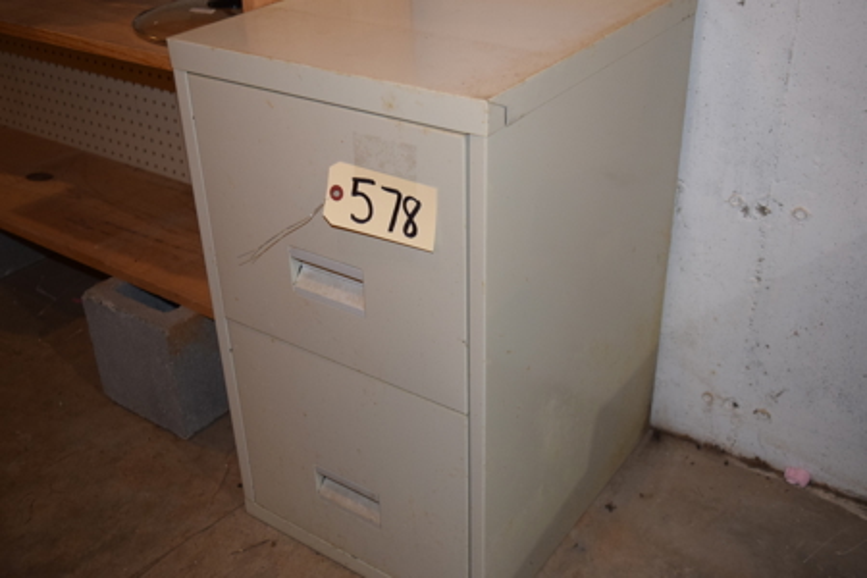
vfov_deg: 34.2
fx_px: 939
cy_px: 289
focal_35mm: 39
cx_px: 434
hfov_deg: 49.6
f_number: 4
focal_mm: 26
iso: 1100
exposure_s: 1/60
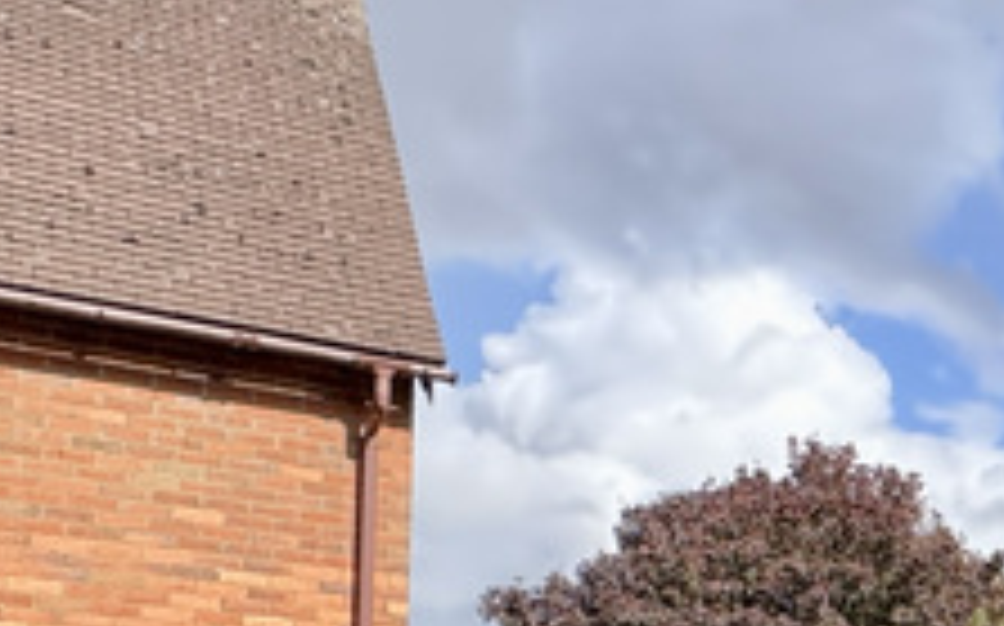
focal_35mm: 64
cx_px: 1297
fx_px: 1750
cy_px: 824
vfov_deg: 18.8
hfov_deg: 27.0
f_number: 2.2
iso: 64
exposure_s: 1/600
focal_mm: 2.22
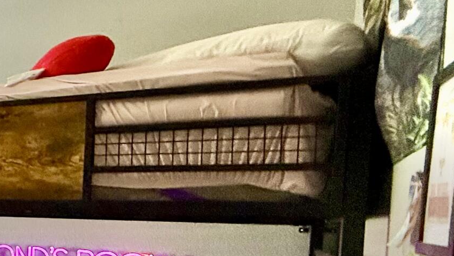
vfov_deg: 21.7
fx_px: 650
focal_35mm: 54
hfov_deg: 24.0
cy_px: 231
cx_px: -314
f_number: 2.2
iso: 320
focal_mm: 2.22
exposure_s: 1/120
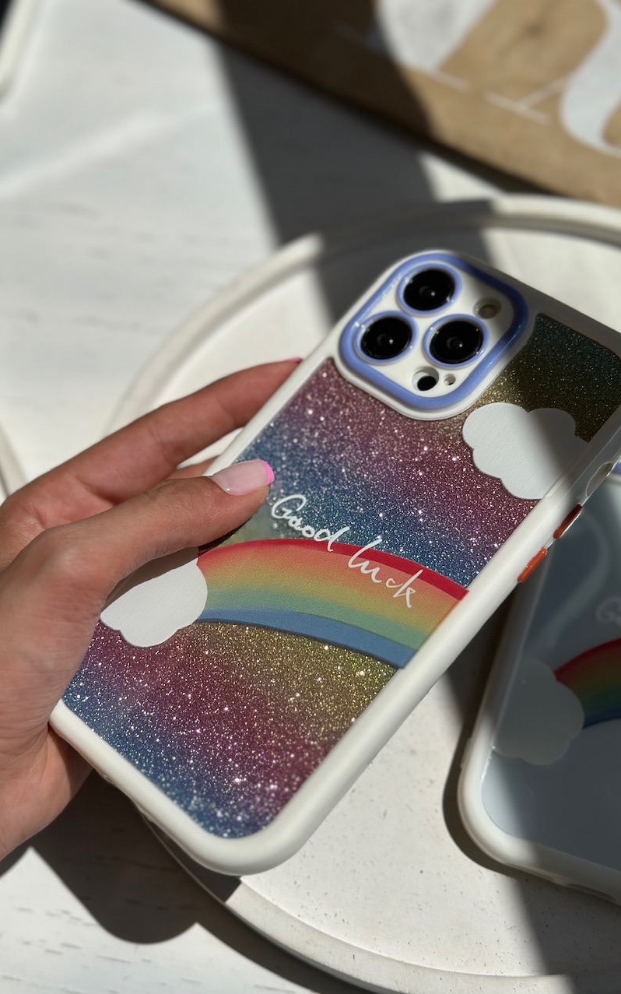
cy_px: 497
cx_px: 275
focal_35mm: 51
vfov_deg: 39.6
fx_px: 1381
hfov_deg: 25.3
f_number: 1.78
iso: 100
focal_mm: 6.86
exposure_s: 1/15873
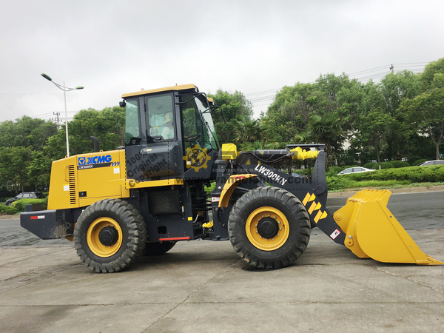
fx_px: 372
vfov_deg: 48.2
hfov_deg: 61.7
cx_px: 222
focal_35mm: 29
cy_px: 166
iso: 25
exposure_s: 1/452
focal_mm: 4.15
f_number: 2.2
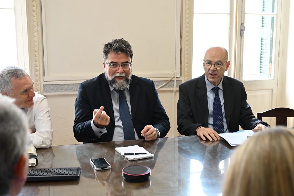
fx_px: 367
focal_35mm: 45
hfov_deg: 43.6
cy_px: 98
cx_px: 147
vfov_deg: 29.8
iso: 3200
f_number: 4
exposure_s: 1/250
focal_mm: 45
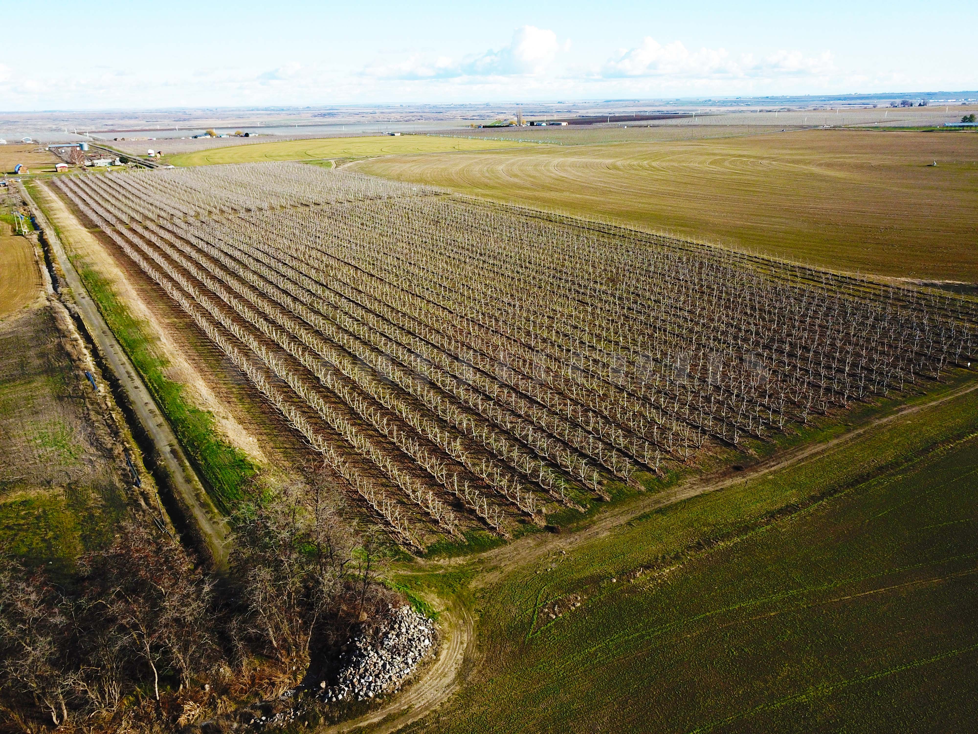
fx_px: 735
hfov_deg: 67.3
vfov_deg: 53.1
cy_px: 367
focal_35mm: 26
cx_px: 489
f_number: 2.2
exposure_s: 1/1066
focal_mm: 4.73
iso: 100
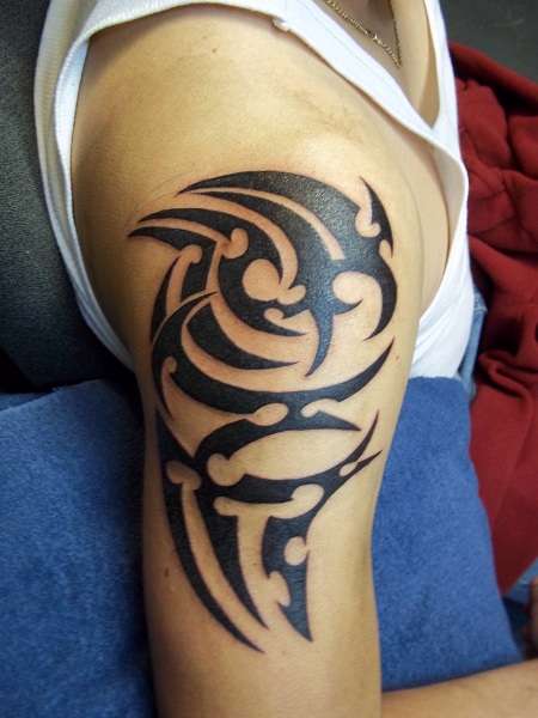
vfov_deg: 51.4
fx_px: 746
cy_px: 359
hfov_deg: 39.7
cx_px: 269
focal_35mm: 36
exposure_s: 1/13
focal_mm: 6.5
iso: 160
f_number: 3.1
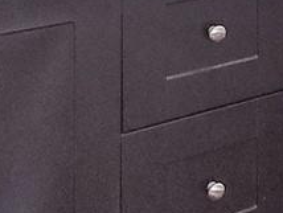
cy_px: -152
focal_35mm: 97
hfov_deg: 17.2
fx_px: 794
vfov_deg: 13.8
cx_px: 479
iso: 250
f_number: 2.2
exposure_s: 1/60
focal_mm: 2.2
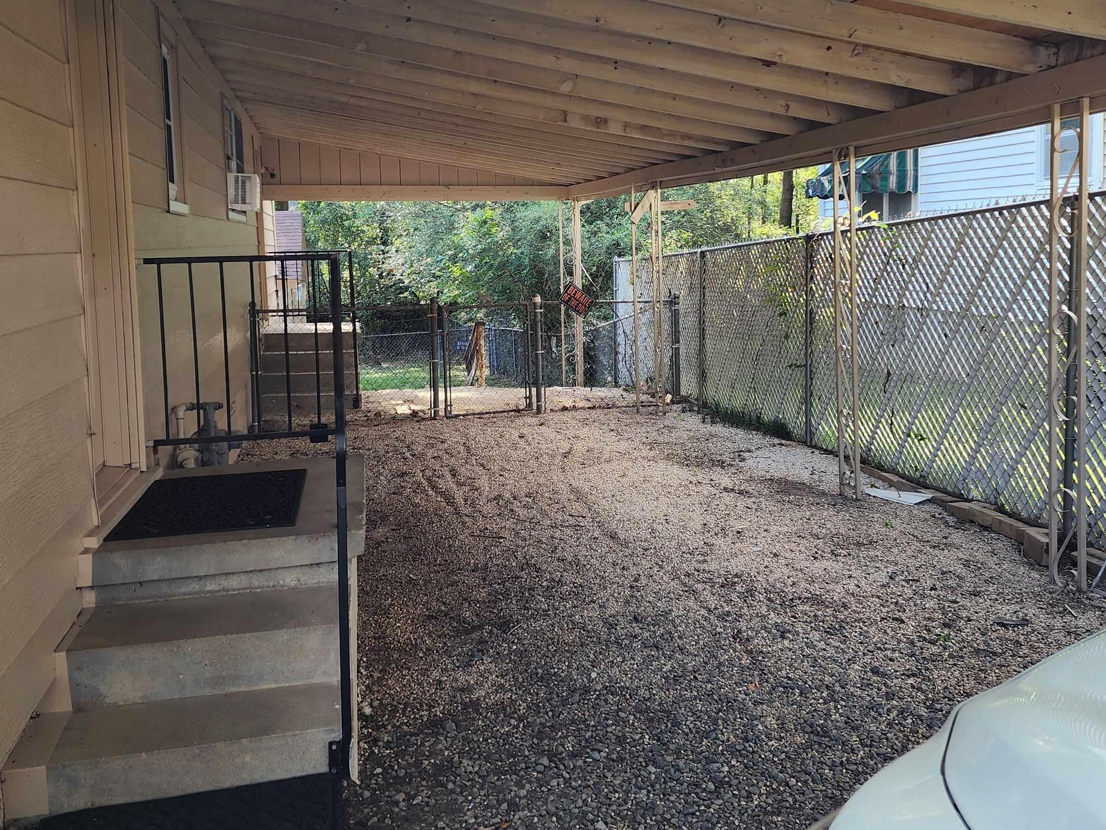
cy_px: 339
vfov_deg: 42.8
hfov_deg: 55.3
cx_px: 551
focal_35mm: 33
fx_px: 1054
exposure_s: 1/180
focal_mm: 6.4
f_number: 1.8
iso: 50
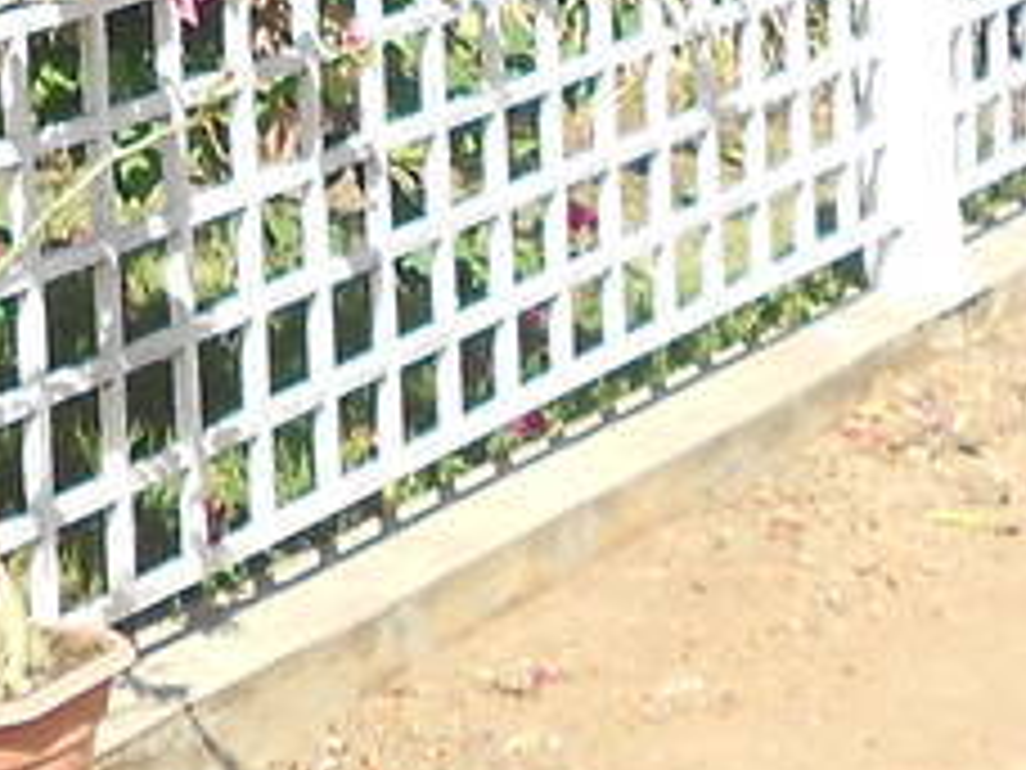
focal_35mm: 164
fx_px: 4861
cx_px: 238
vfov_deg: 8.7
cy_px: -662
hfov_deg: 12.0
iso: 80
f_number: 3.2
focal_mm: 4.6
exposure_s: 1/400
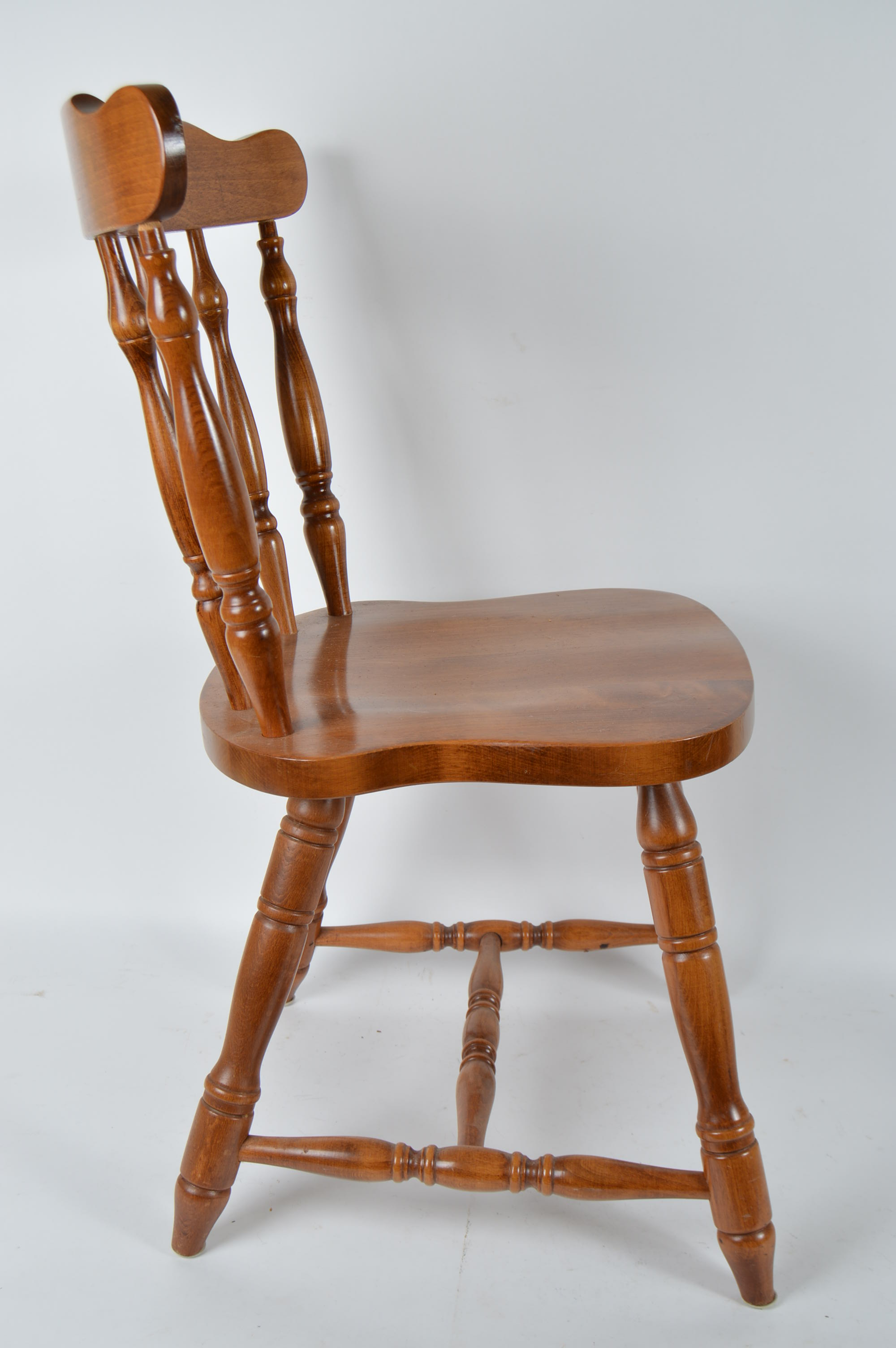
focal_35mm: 39
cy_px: 674
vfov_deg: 49.6
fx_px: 1459
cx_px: 448
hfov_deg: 34.1
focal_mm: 26
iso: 100
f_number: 5.6
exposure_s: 1/80
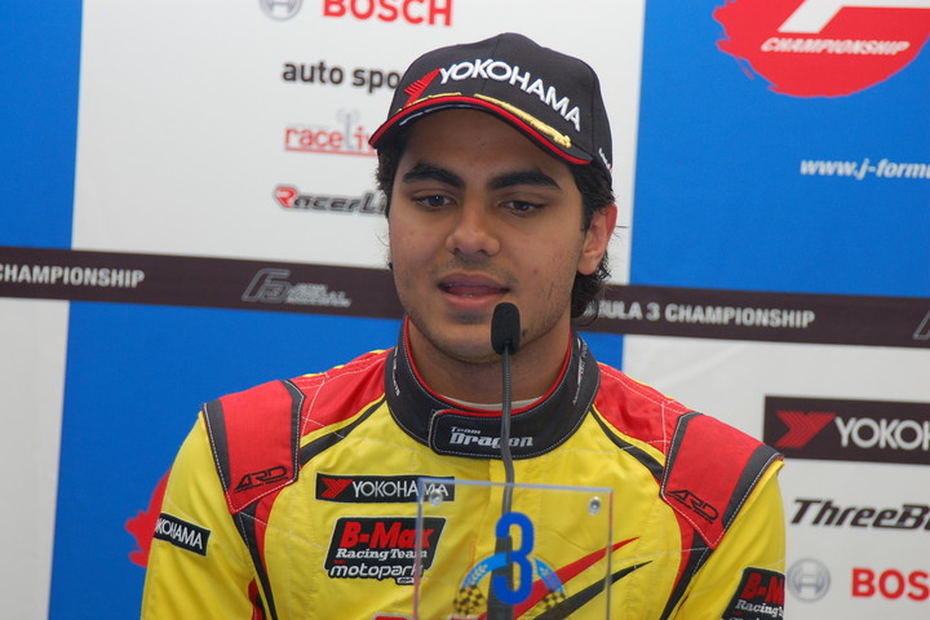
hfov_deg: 10.2
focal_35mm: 202
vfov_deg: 6.8
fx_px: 5231
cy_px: 310
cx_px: 465
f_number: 5.6
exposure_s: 1/60
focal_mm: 135
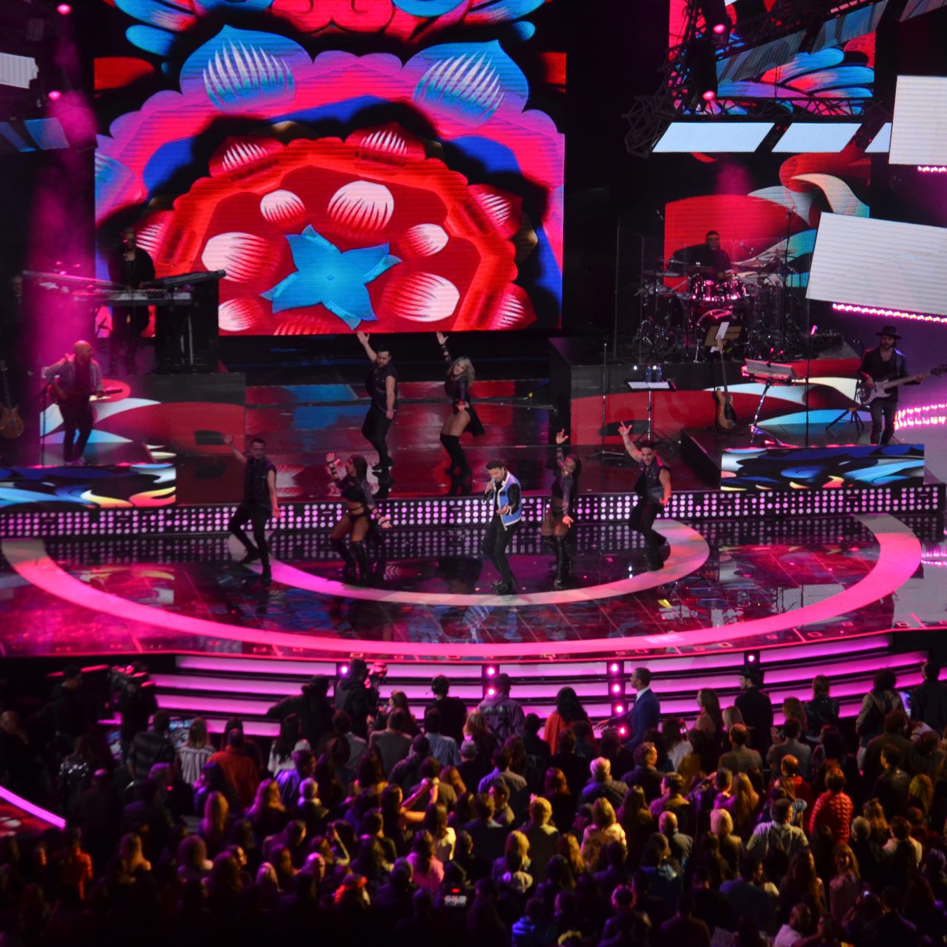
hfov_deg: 7.4
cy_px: 474
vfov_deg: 7.4
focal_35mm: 235
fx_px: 7274
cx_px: 531
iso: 800
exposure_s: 1/125
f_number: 4.8
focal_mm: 122
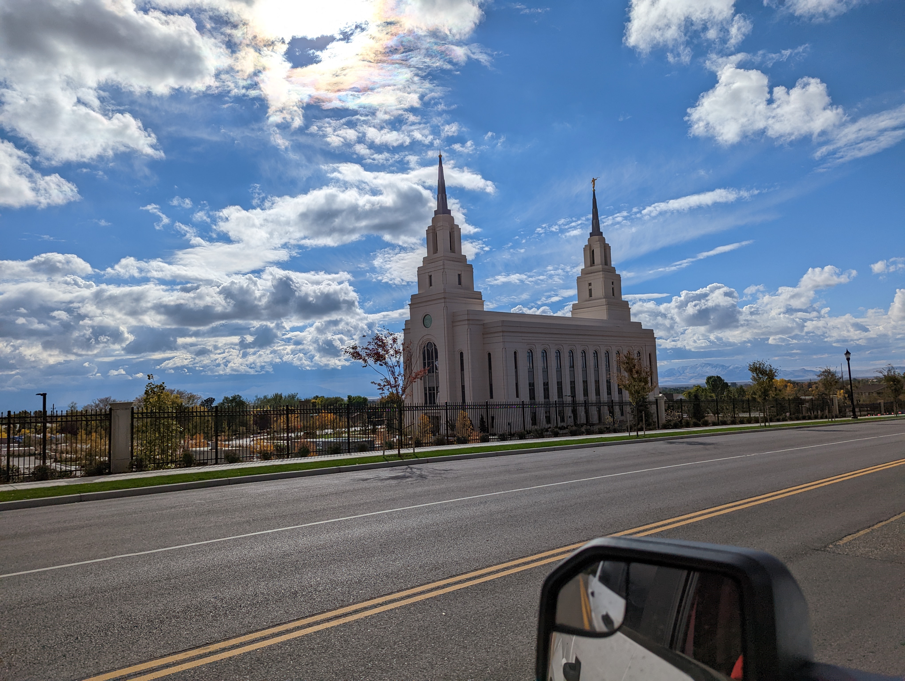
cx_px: 452
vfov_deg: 56.9
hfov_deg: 71.5
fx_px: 628
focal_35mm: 24
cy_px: 340
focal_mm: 6.81
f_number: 1.85
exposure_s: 1/16129
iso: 49
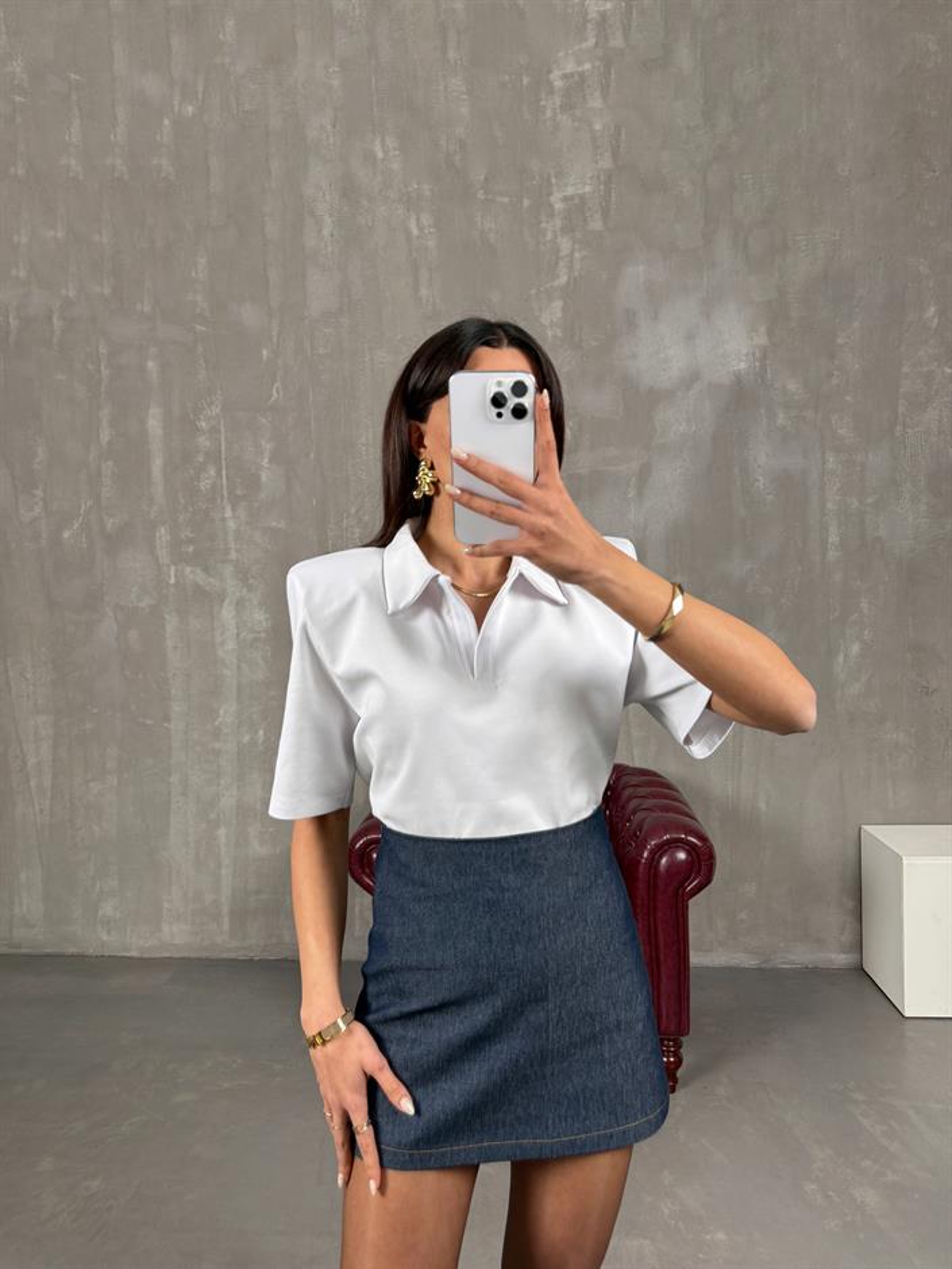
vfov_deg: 71.6
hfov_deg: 56.8
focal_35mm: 24
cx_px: 476
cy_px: 634
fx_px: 880
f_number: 1.78
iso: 160
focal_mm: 6.76
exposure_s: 1/121
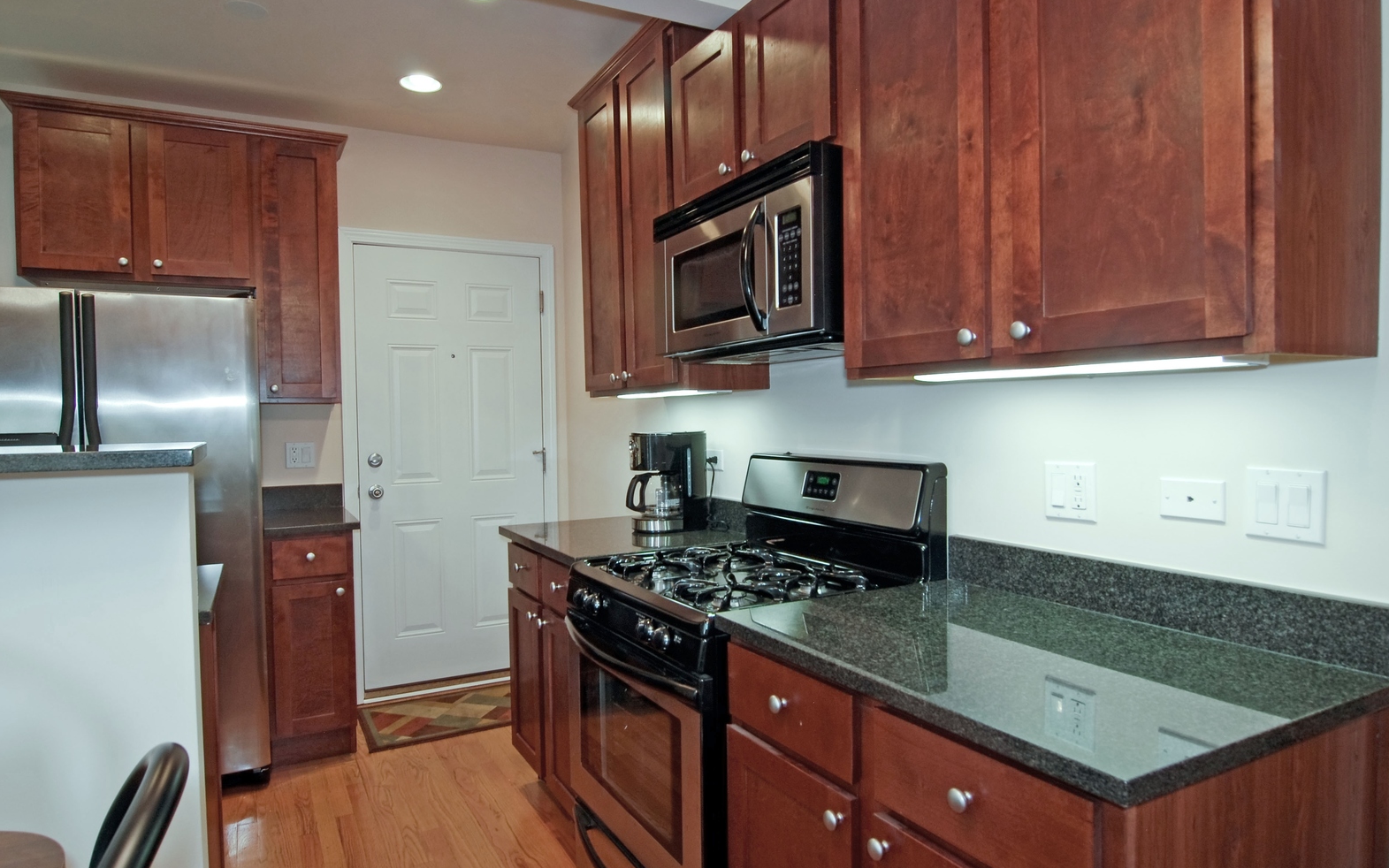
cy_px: 431
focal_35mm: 22
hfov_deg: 79.6
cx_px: 695
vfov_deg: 55.1
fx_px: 833
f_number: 8
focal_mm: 14
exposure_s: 1/4
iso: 200
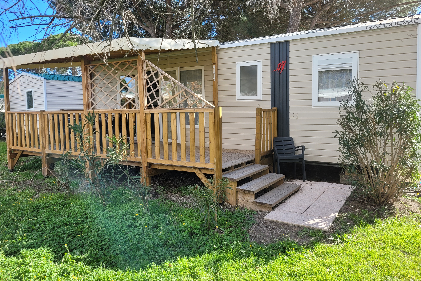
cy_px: 128
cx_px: 206
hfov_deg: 65.5
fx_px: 327
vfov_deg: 46.3
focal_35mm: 28
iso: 40
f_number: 1.8
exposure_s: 1/604
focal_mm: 5.4
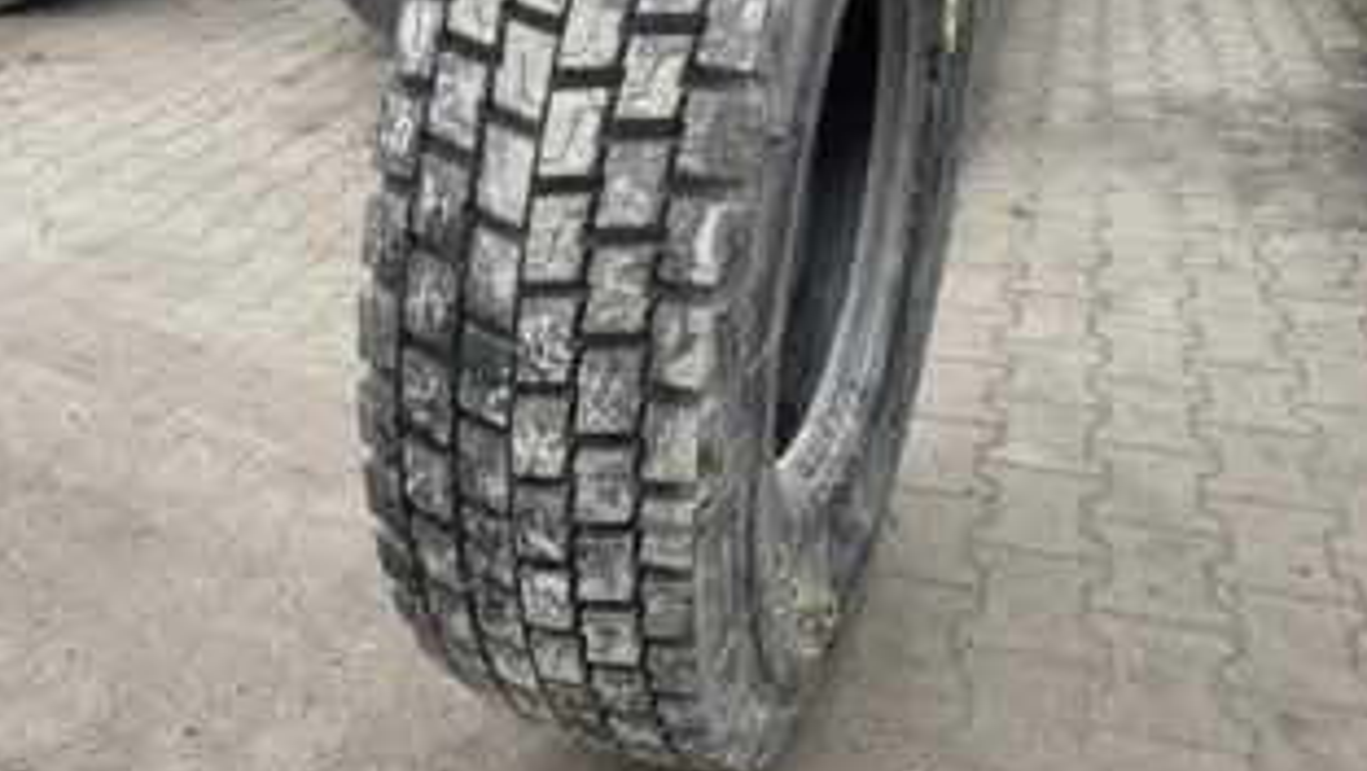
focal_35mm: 39
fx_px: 1415
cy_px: 199
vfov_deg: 30.0
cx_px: 618
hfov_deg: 51.5
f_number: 1.6
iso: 32
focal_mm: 4.2
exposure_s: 1/239
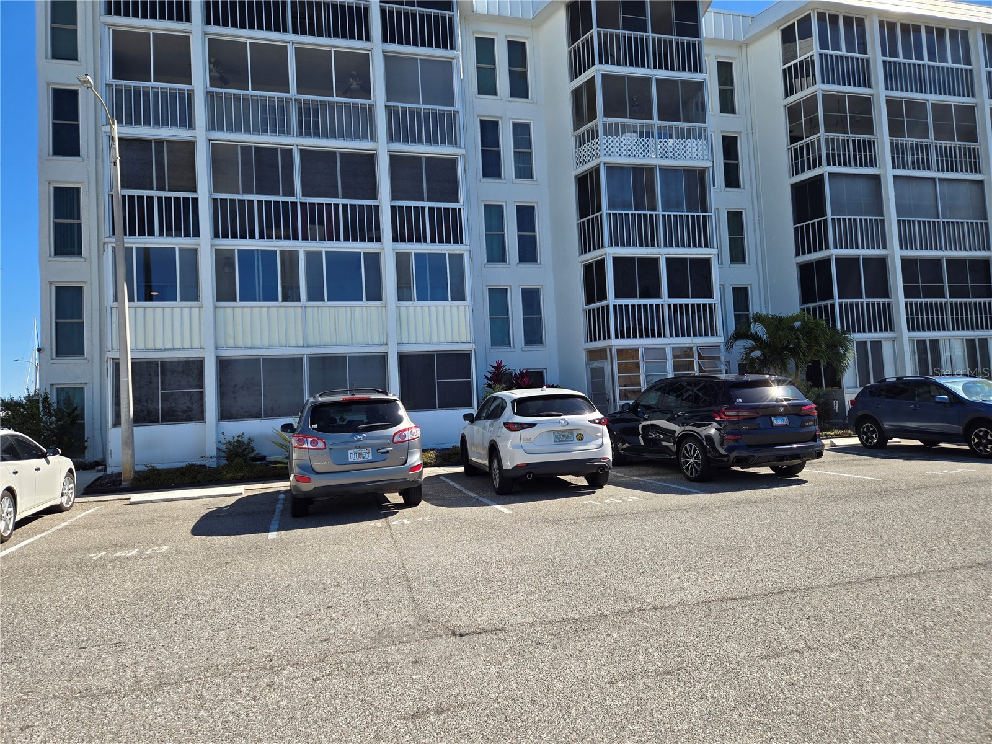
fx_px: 659
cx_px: 496
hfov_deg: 73.9
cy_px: 372
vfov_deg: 58.9
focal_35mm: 23
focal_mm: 5.4
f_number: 1.8
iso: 25
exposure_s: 1/1307
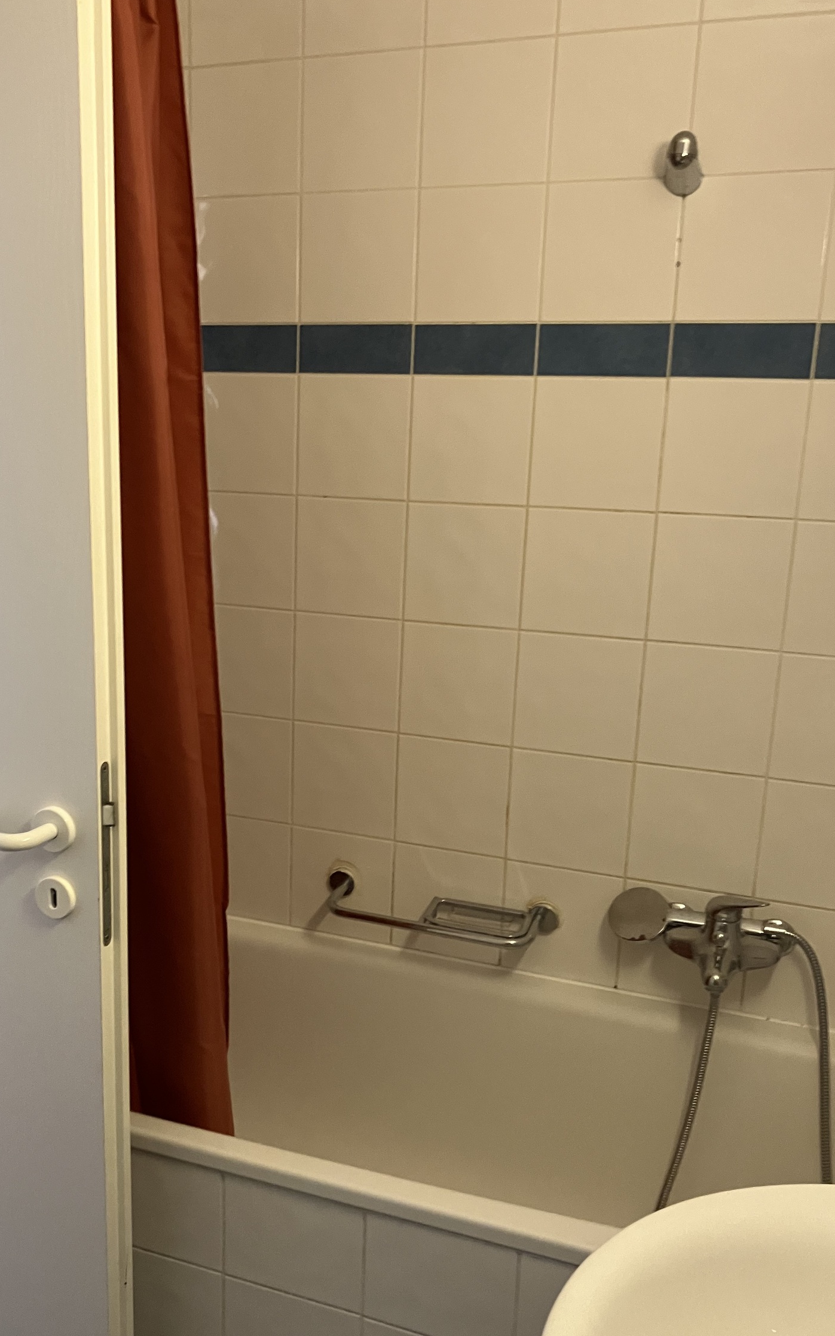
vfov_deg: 56.6
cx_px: 315
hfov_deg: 37.1
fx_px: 1238
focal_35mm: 34
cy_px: 737
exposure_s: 1/50
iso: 320
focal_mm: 3.99
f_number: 1.8
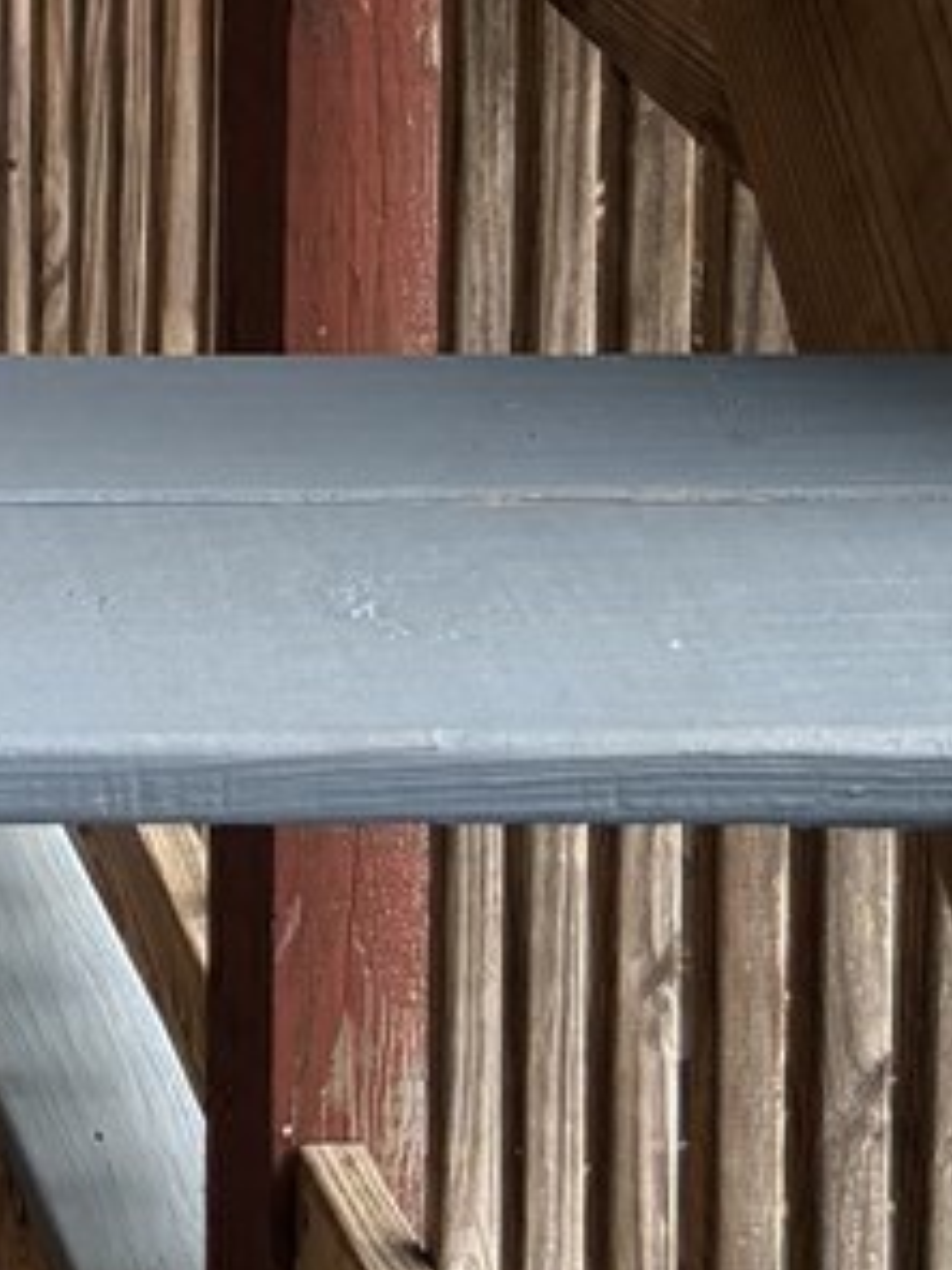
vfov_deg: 12.8
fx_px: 4950
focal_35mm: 135
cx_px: -729
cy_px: -1249
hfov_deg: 10.4
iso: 40
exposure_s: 1/122
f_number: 1.6
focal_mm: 5.96
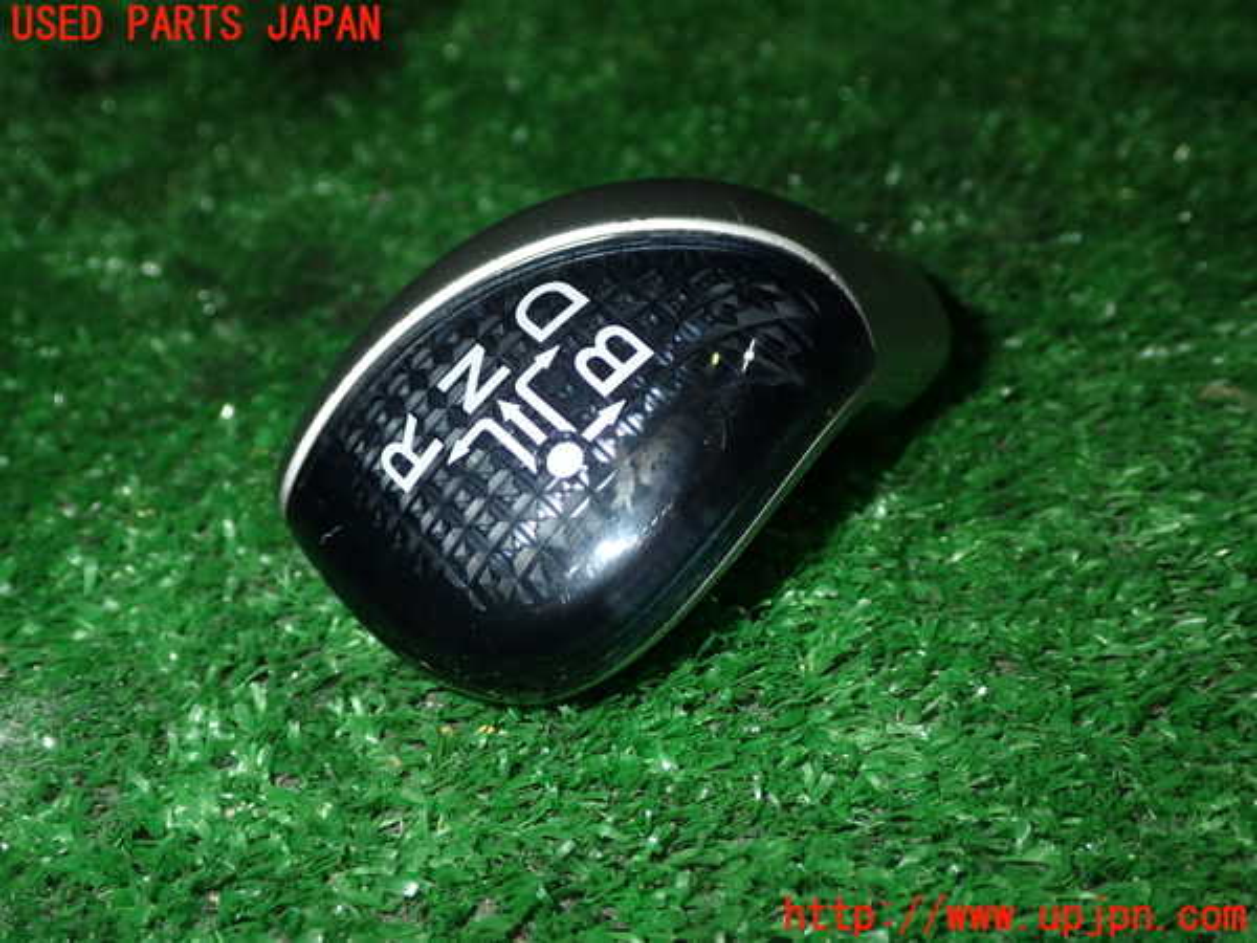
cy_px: 472
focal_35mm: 41
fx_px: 1489
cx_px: 628
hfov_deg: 45.8
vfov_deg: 35.1
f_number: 8
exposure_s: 1/40
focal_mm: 7.31
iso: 200
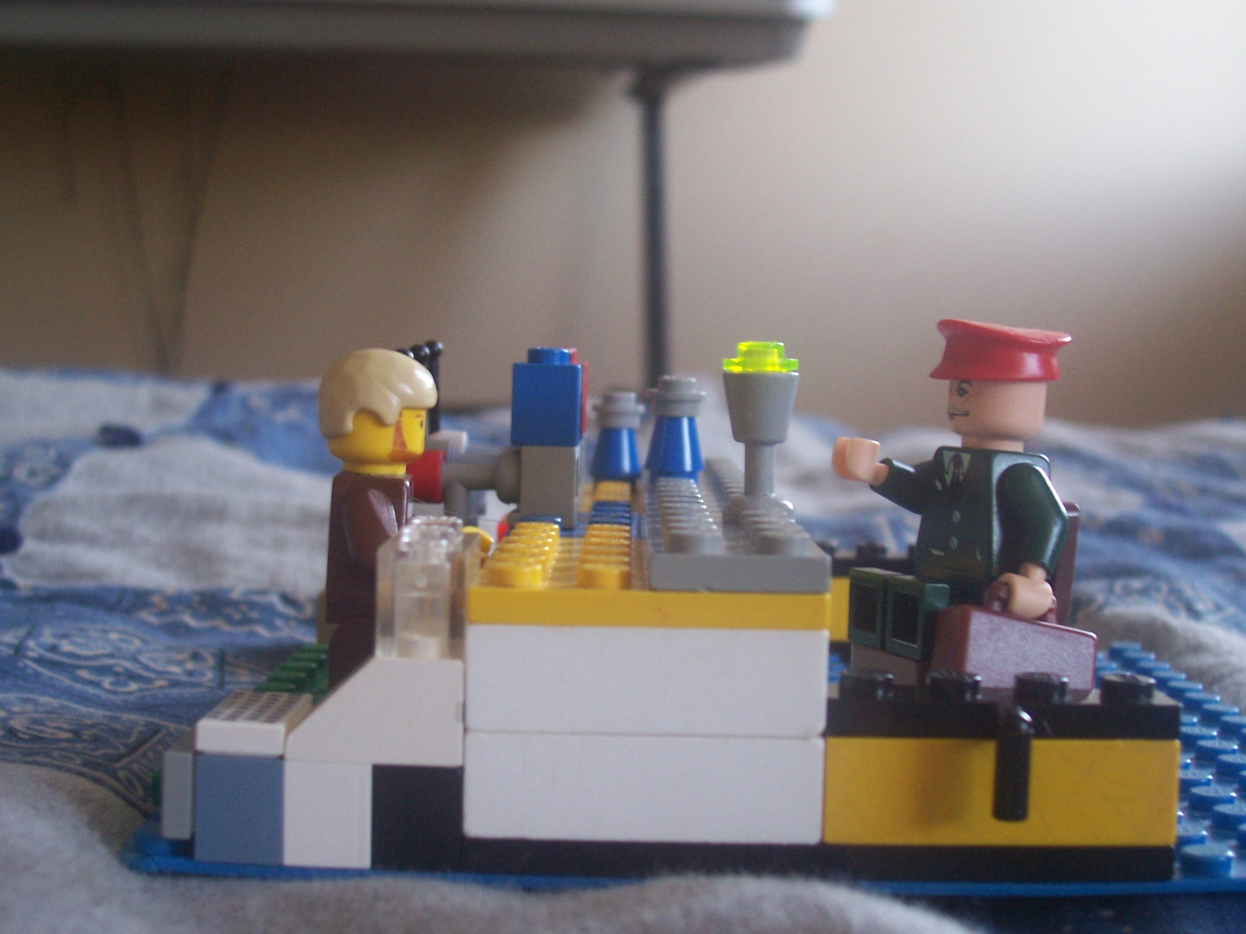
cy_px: 467
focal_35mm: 53
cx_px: 623
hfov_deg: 36.2
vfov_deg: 27.5
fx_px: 1908
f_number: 3.4
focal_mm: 8.6
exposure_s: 1/10
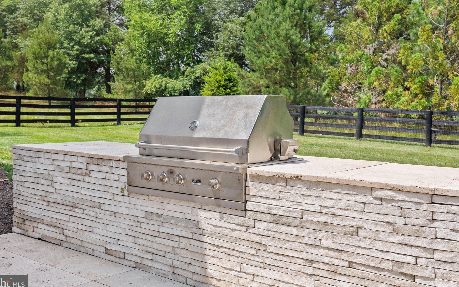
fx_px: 488
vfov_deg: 32.8
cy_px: 130
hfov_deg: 50.4
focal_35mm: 39
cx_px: 219
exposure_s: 1/1000
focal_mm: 36
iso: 400
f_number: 8
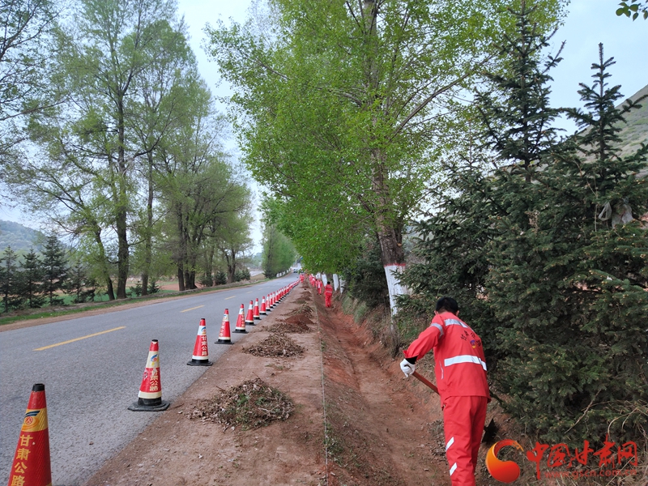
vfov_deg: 46.8
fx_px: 562
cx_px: 324
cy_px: 243
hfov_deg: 60.0
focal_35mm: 30
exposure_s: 1/100
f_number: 1.8
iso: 145
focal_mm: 3.95
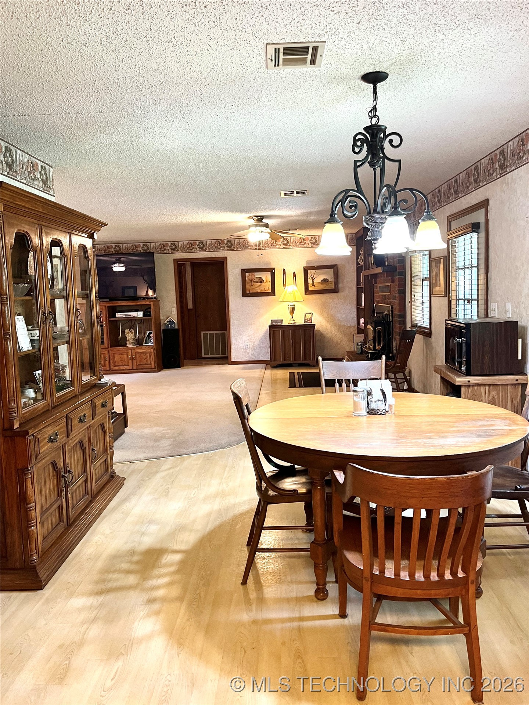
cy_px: 352
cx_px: 264
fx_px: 530
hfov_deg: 53.1
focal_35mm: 26
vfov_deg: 67.3
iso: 320
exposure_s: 1/60
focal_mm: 5.1
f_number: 1.6
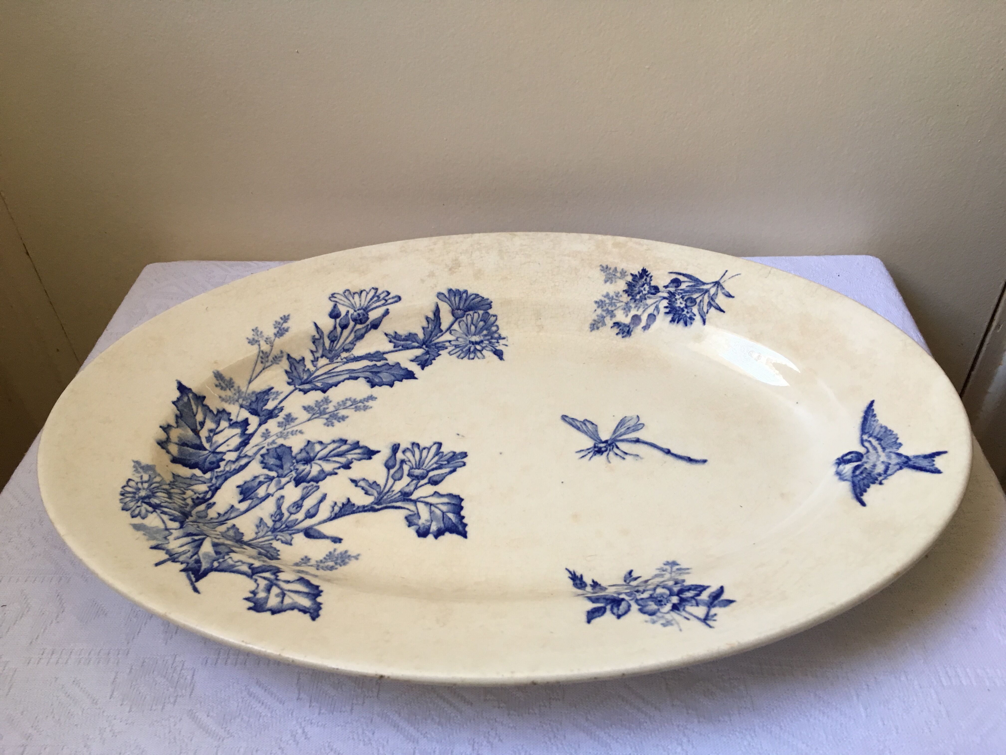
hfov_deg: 61.7
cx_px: 503
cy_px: 378
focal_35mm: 29
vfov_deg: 48.2
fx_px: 843
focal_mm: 4.15
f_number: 2.2
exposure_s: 1/33
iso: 100
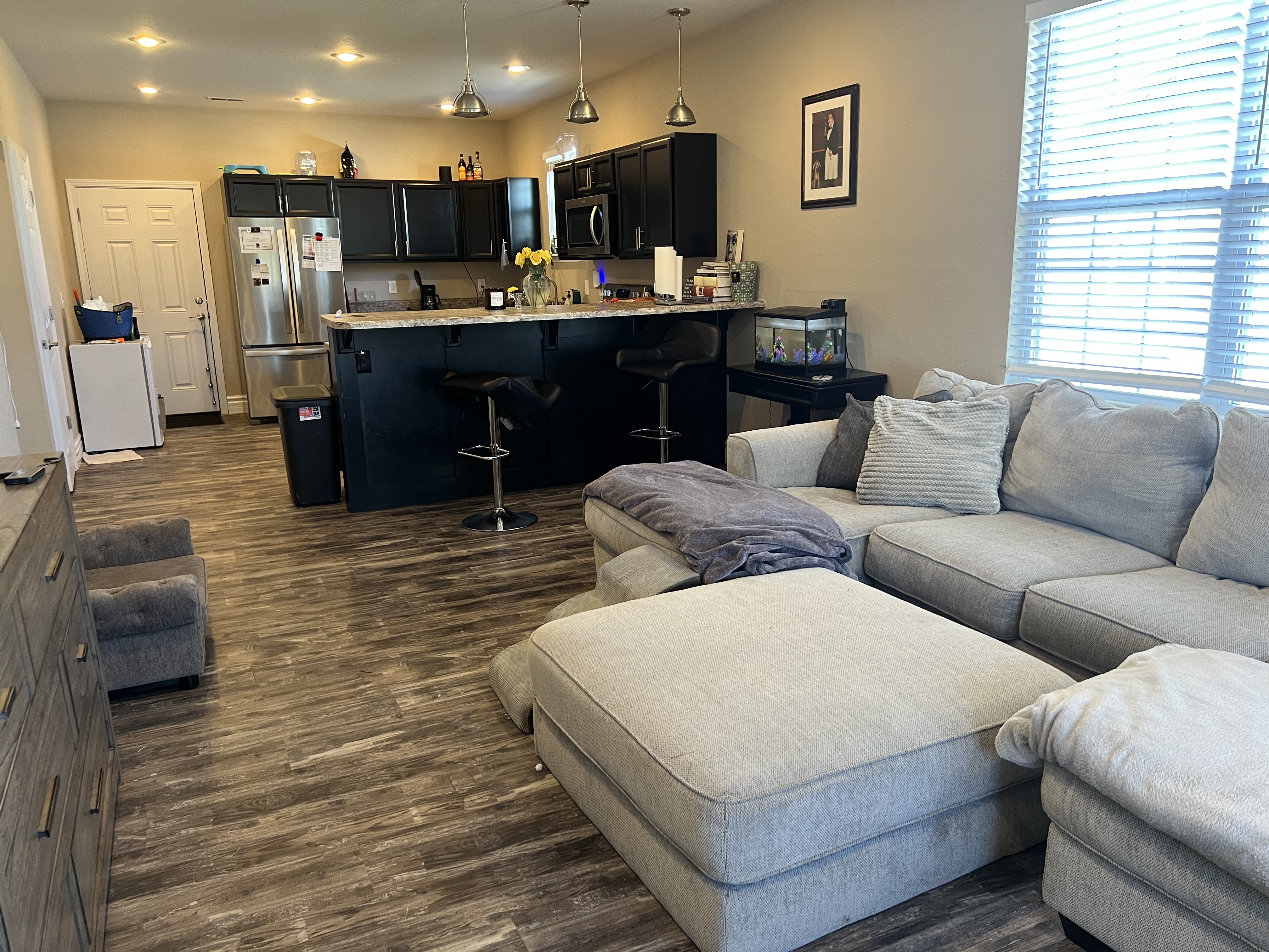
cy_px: 476
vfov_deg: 53.1
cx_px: 634
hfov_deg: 67.3
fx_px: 953
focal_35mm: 26
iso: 125
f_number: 1.5
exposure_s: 1/60
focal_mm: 5.7
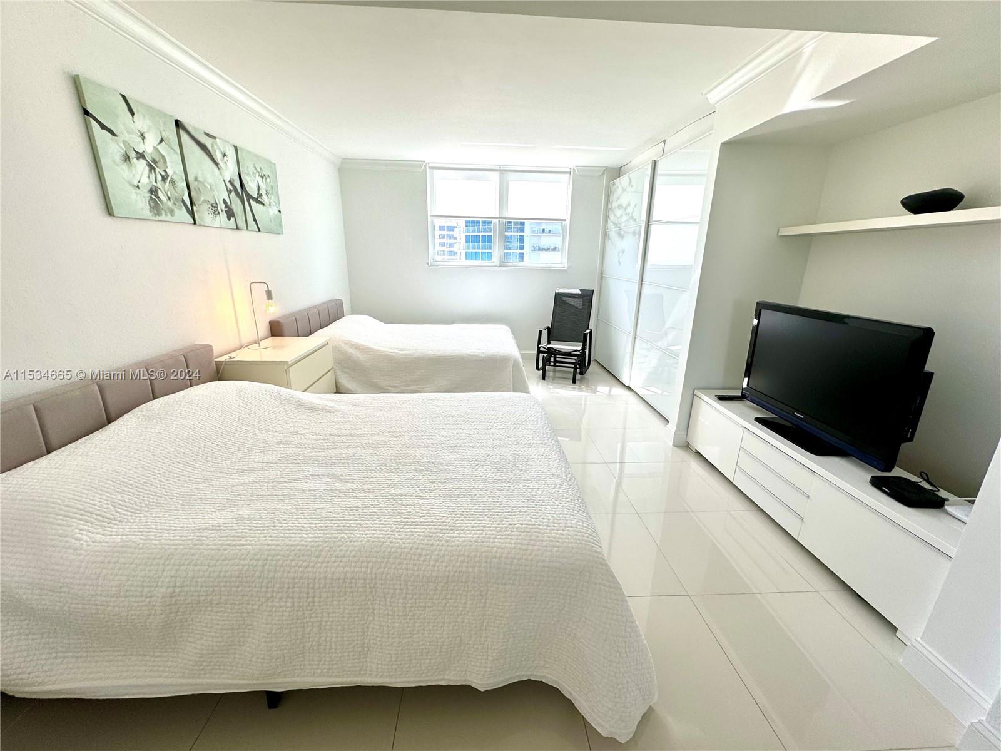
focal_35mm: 14
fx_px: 405
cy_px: 376
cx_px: 500
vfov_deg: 85.7
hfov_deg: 102.1
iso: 40
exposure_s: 1/184
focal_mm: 2.22
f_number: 2.2
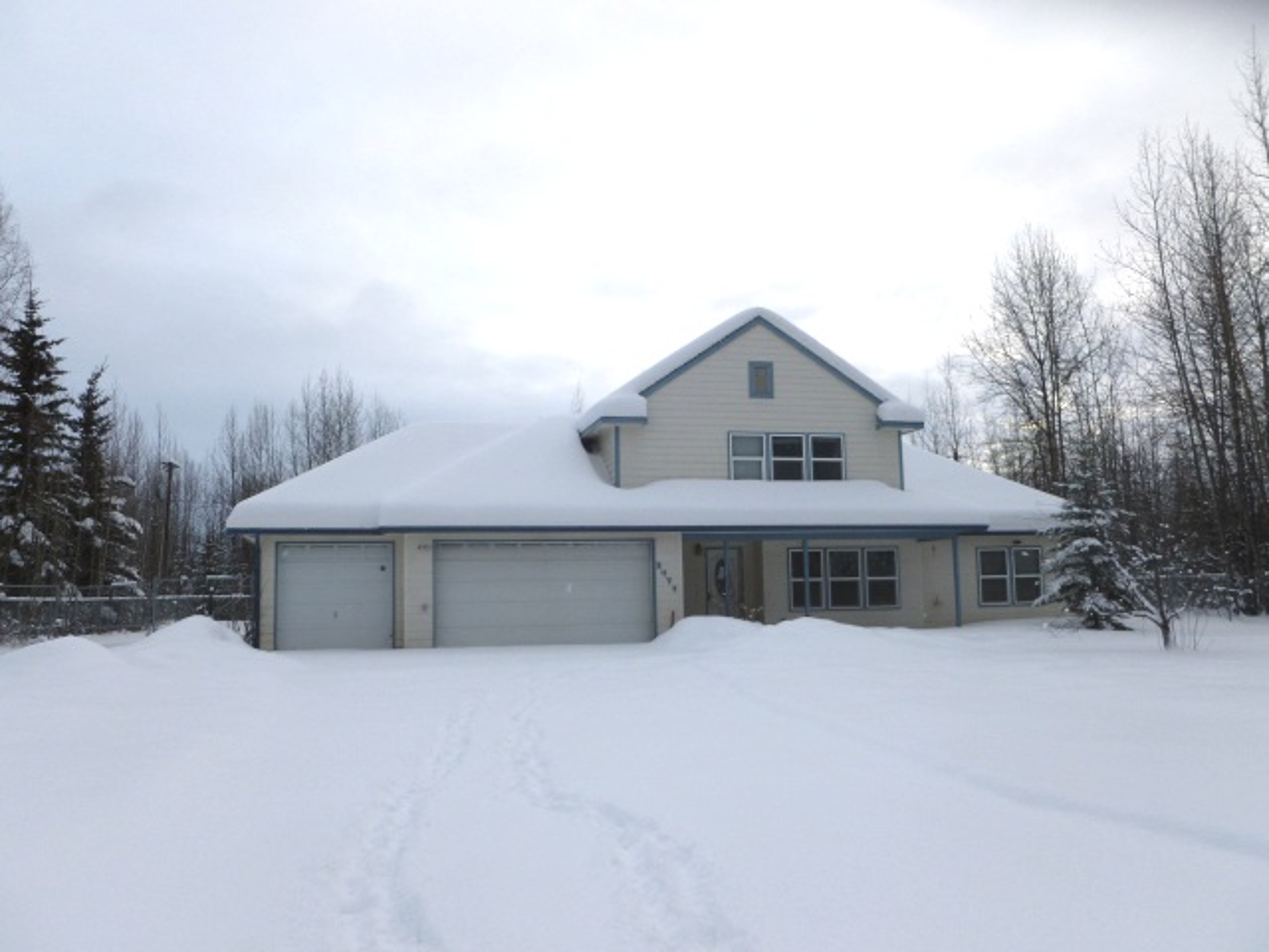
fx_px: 1026
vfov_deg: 49.7
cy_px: 476
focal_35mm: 28
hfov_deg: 63.4
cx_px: 634
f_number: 3.3
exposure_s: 1/500
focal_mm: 5
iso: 100
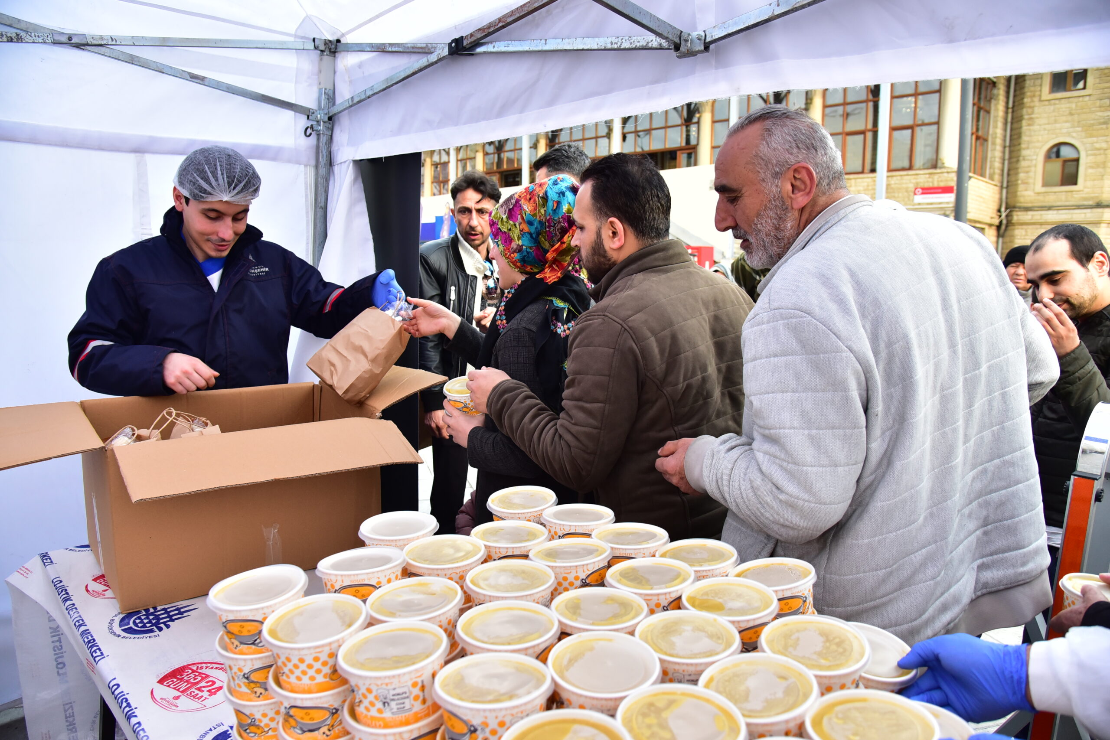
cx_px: 555
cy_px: 370
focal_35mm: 24
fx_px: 740
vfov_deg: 53.1
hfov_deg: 73.7
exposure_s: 1/200
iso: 1600
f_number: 5
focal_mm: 24
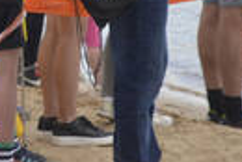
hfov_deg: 7.3
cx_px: -147
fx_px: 1857
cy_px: -196
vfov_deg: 4.9
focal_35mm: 276
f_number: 5.6
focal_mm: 56
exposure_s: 1/1600
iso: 400
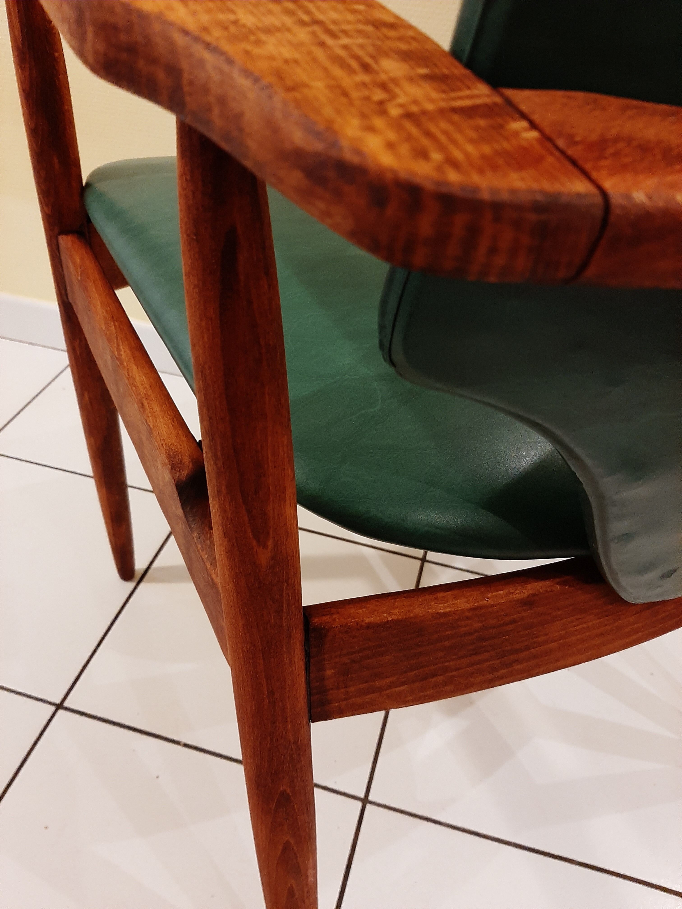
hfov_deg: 53.1
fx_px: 683
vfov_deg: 67.3
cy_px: 454
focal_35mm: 26
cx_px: 341
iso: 200
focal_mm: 3.93
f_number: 1.7
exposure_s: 1/33
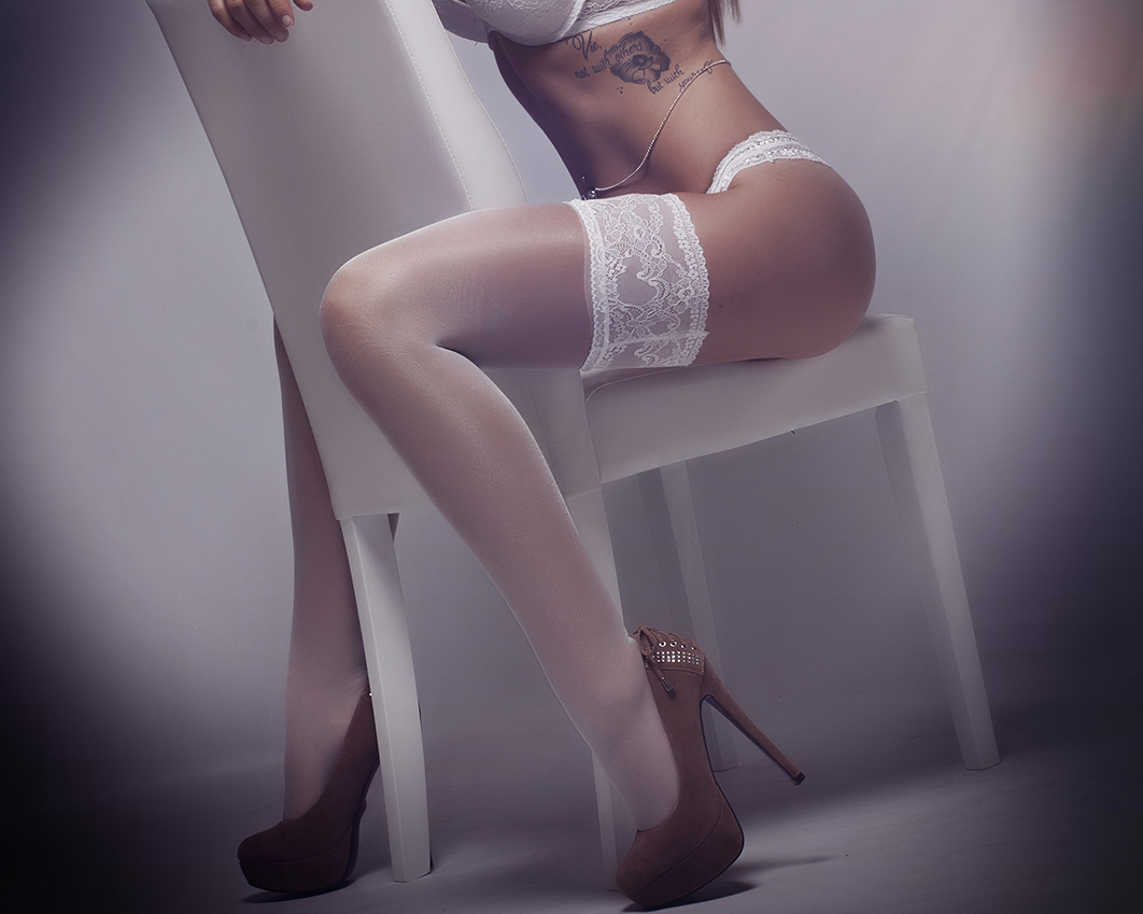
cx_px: 572
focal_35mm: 106
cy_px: 220
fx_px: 3585
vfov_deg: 14.5
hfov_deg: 18.1
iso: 200
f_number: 13
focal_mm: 50
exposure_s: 1/500
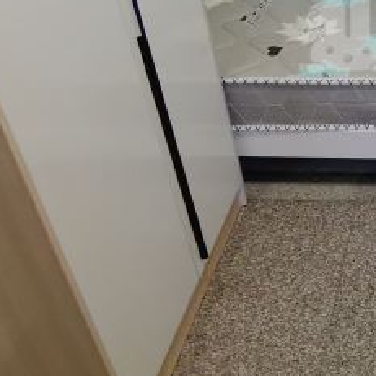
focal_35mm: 49
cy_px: 29
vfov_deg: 32.7
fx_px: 602
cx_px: 428
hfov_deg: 30.5
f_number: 2.2
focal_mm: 1.68
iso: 100
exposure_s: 1/50
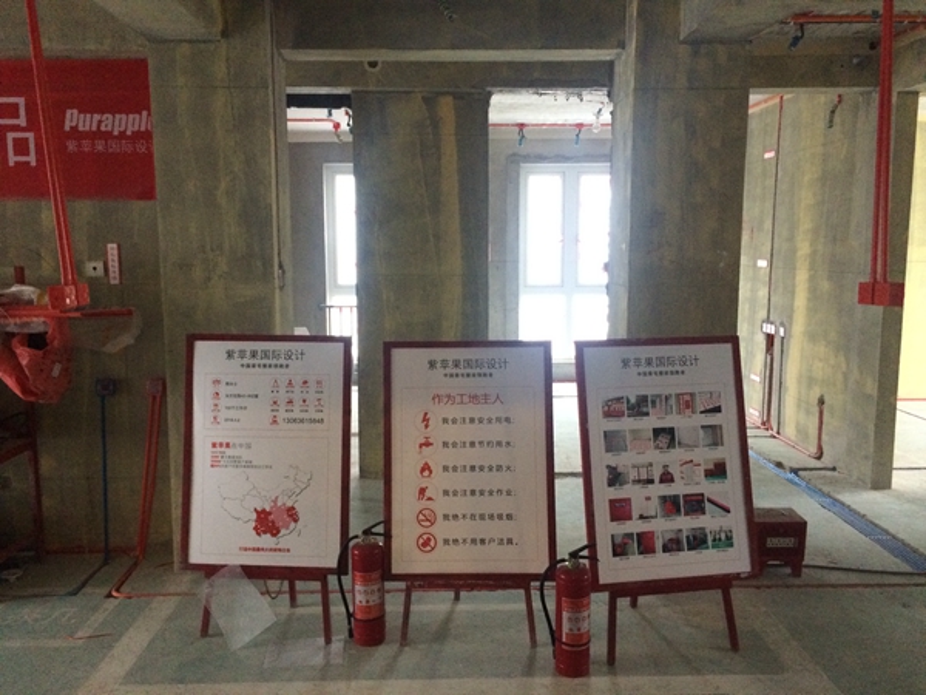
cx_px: 463
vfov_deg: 48.2
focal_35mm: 29
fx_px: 776
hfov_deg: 61.7
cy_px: 348
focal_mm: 4.15
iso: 320
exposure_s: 1/30
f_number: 2.2
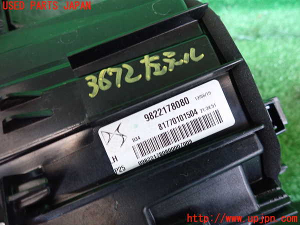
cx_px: 150
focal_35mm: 25
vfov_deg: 54.9
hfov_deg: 69.4
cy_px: 112
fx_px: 217
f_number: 2
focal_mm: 4.5
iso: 640
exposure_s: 1/30
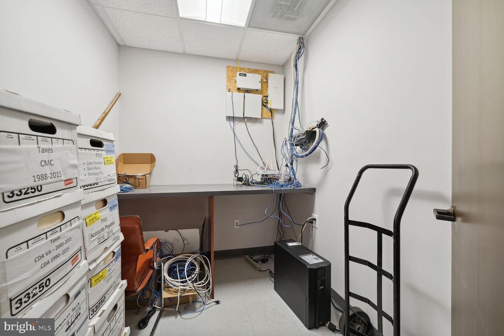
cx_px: 252
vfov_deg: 81.2
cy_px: 168
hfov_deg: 104.3
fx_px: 196
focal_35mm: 14
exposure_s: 1/8
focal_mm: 14
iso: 400
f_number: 8
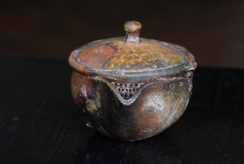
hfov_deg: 13.0
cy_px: 82
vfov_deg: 8.7
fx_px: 1069
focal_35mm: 158
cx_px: 122
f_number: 10
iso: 400
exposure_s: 1/60
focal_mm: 105
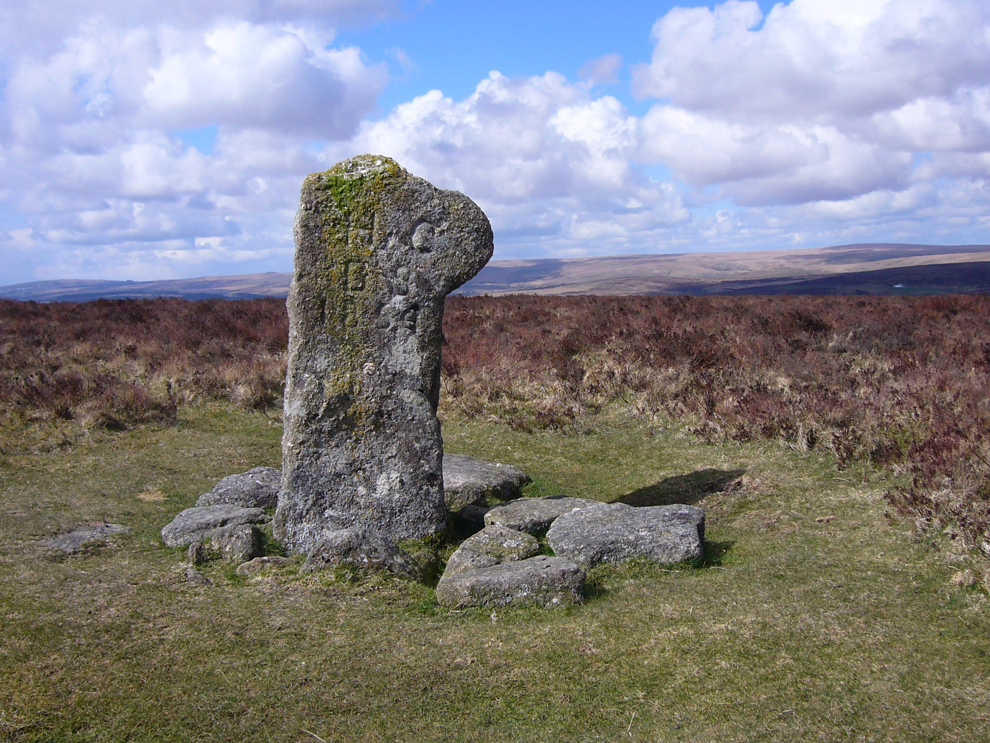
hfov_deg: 46.8
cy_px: 372
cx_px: 495
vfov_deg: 36.0
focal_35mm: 40
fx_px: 1144
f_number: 5.6
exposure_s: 1/400
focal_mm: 4.7
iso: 80
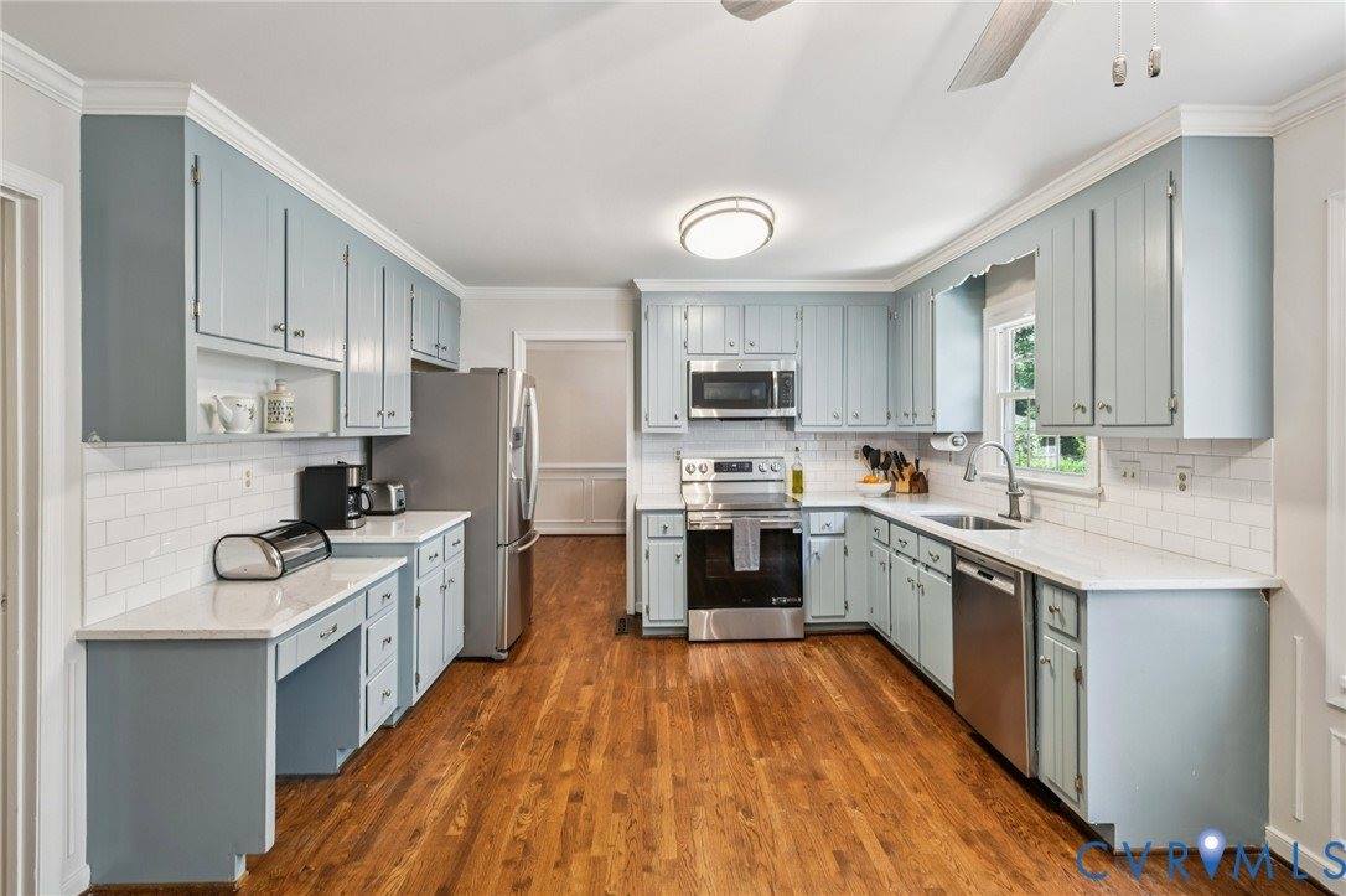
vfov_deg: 70.4
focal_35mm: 17
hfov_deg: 93.3
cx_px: 673
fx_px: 635
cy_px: 448
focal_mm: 17
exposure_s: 1/5
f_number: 8
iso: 320
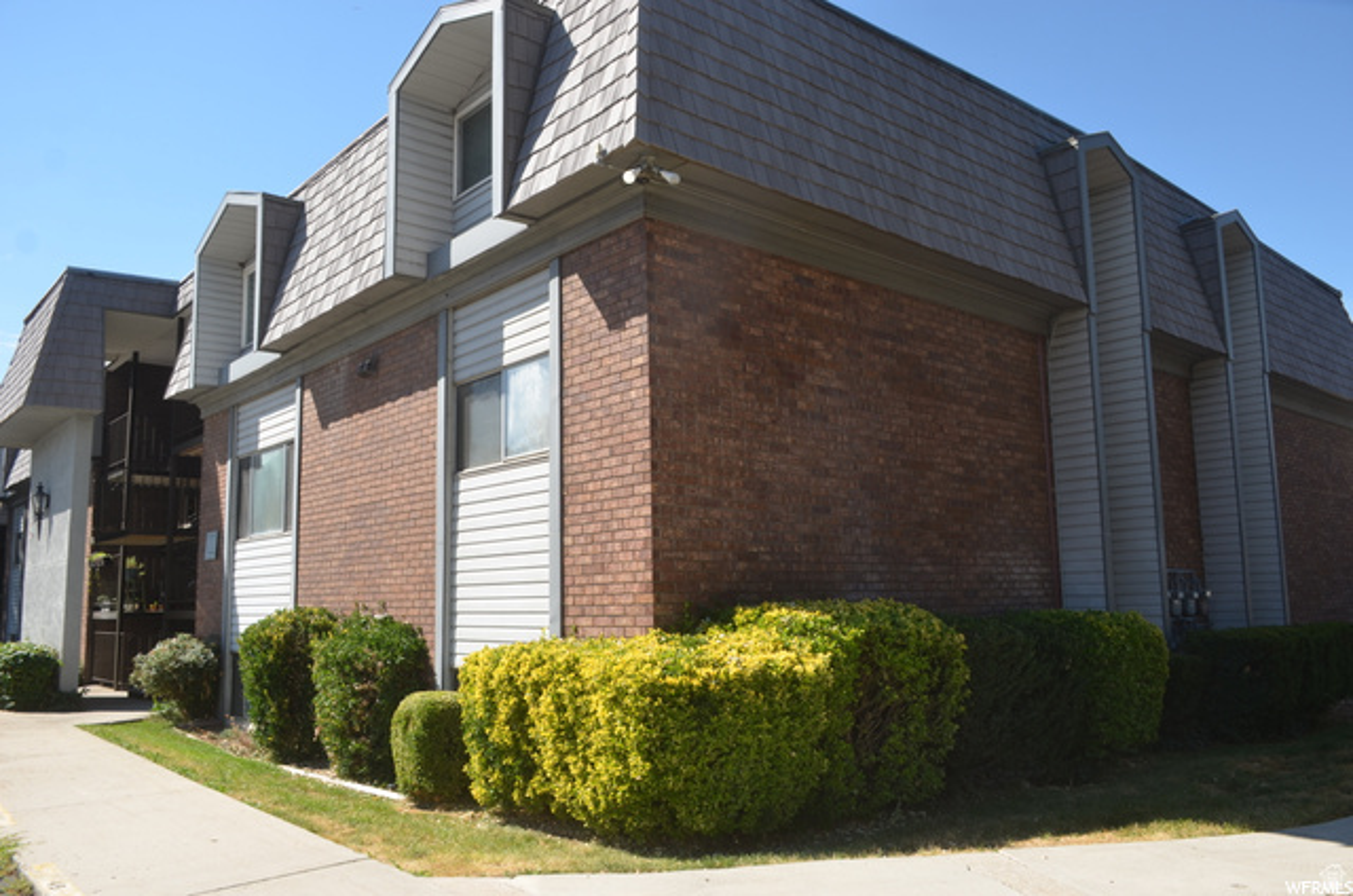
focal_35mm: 27
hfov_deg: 67.5
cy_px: 448
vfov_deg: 47.7
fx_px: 1013
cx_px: 676
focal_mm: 18
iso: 100
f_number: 7.1
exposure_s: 1/200
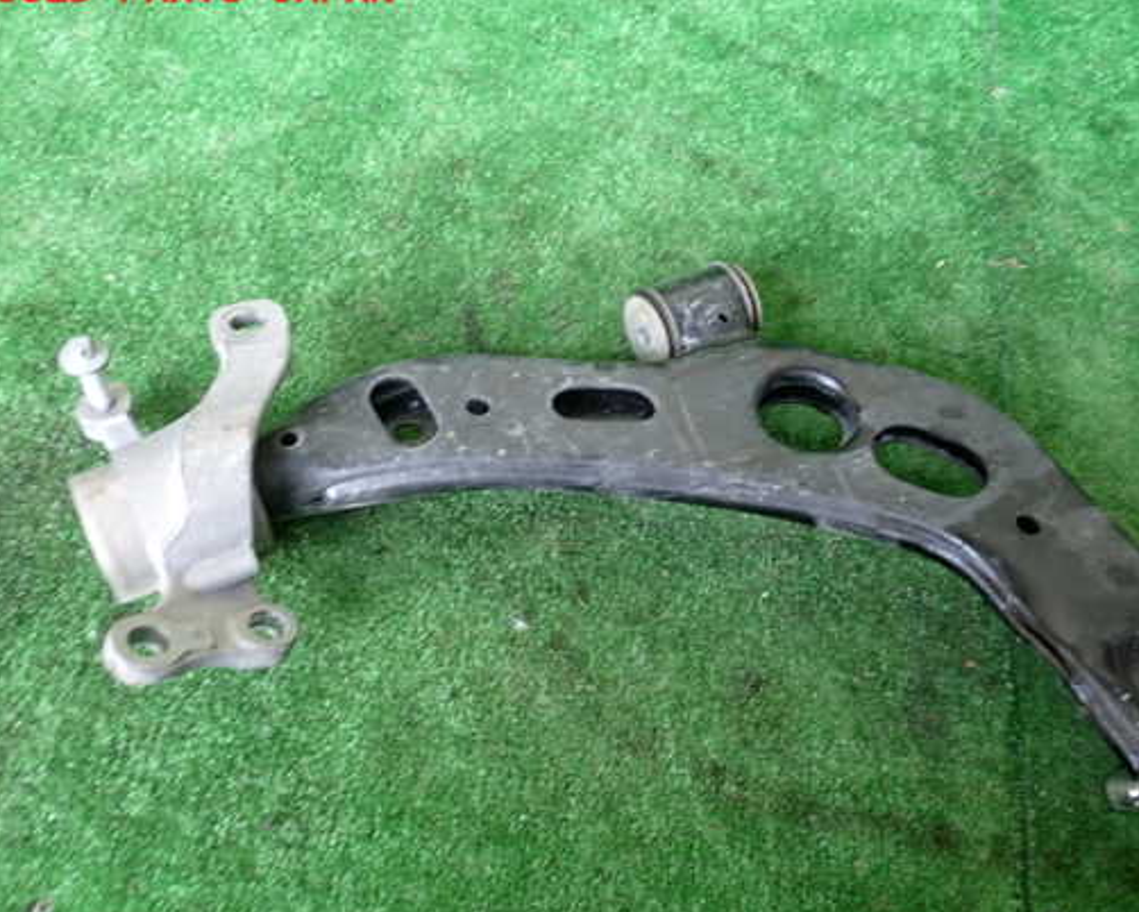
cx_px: 663
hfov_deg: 51.3
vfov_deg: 42.2
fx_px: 1180
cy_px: 470
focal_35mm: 35
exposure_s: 1/30
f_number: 2.3
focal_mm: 5.4
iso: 200
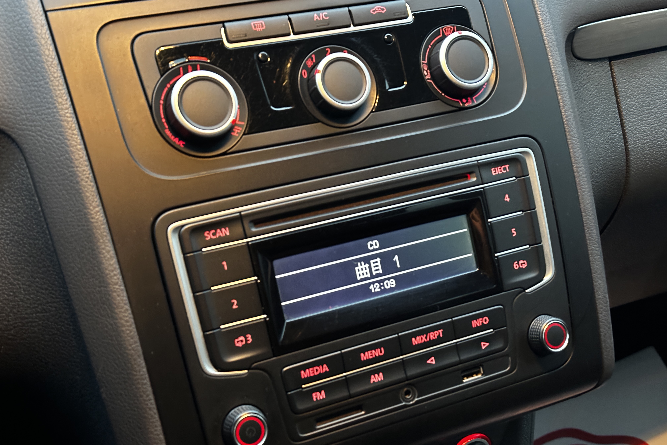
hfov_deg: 39.6
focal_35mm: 50
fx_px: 926
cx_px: 334
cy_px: 234
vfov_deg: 27.0
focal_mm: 6.86
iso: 800
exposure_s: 1/17
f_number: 1.78
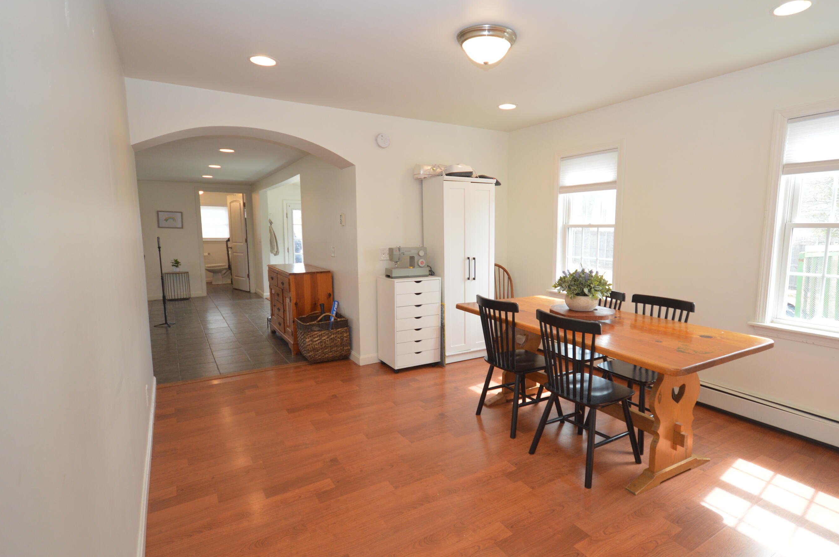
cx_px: 460
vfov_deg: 65.6
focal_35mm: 19
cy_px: 282
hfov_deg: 88.0
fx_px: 432
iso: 400
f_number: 4.5
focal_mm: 11
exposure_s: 1/80
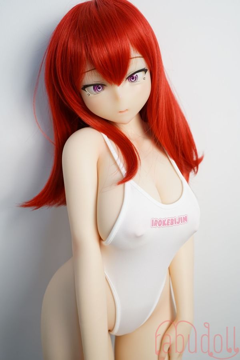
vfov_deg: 54.4
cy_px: 180
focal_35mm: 35
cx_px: 120
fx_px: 350
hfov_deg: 37.9
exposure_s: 1/100
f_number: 4.5
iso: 400
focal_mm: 35
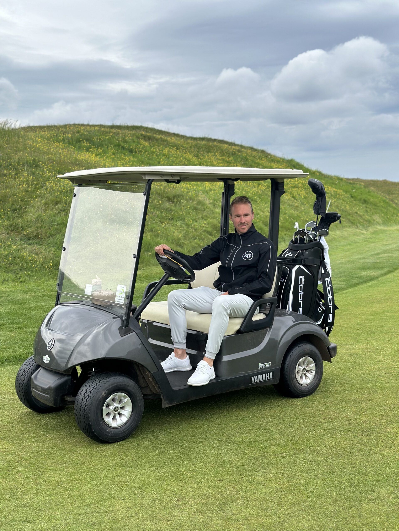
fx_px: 738
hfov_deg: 30.3
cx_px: 200
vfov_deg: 39.7
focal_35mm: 48
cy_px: 266
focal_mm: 6.86
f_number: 1.78
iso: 80
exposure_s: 1/3257
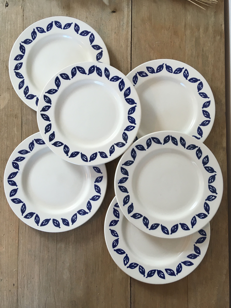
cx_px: 116
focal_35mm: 29
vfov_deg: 61.7
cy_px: 154
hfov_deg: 48.2
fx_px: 258
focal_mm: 4.15
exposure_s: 1/33
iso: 40
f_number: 2.2
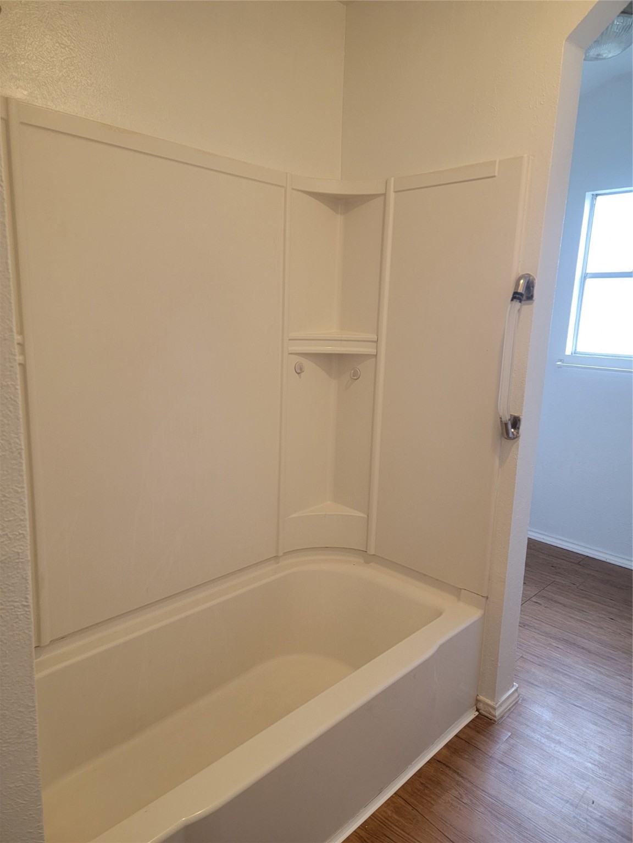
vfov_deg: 71.6
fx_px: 585
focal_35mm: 24
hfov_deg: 56.8
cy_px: 422
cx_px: 316
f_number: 1.8
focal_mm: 6.7
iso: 160
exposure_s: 1/40
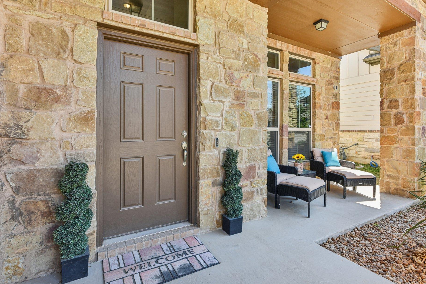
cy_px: 127
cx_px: 232
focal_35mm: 19
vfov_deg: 64.4
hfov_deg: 86.7
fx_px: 225
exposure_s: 1/50
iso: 100
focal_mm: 17
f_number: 8
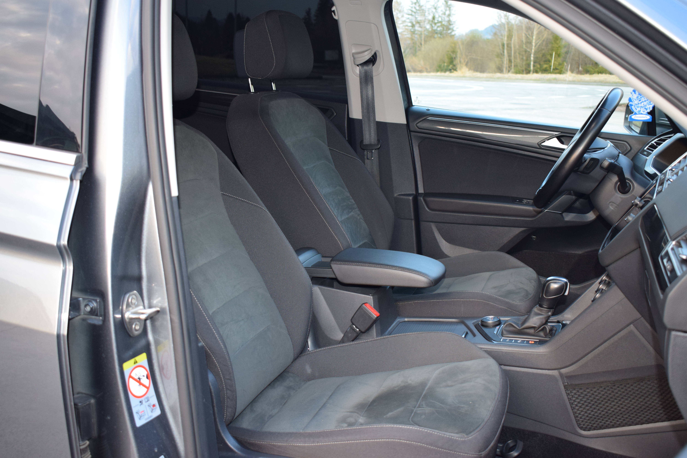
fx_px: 716
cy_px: 229
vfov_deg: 35.5
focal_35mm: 38
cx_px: 344
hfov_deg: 51.3
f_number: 5
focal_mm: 25
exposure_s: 1/100
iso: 800
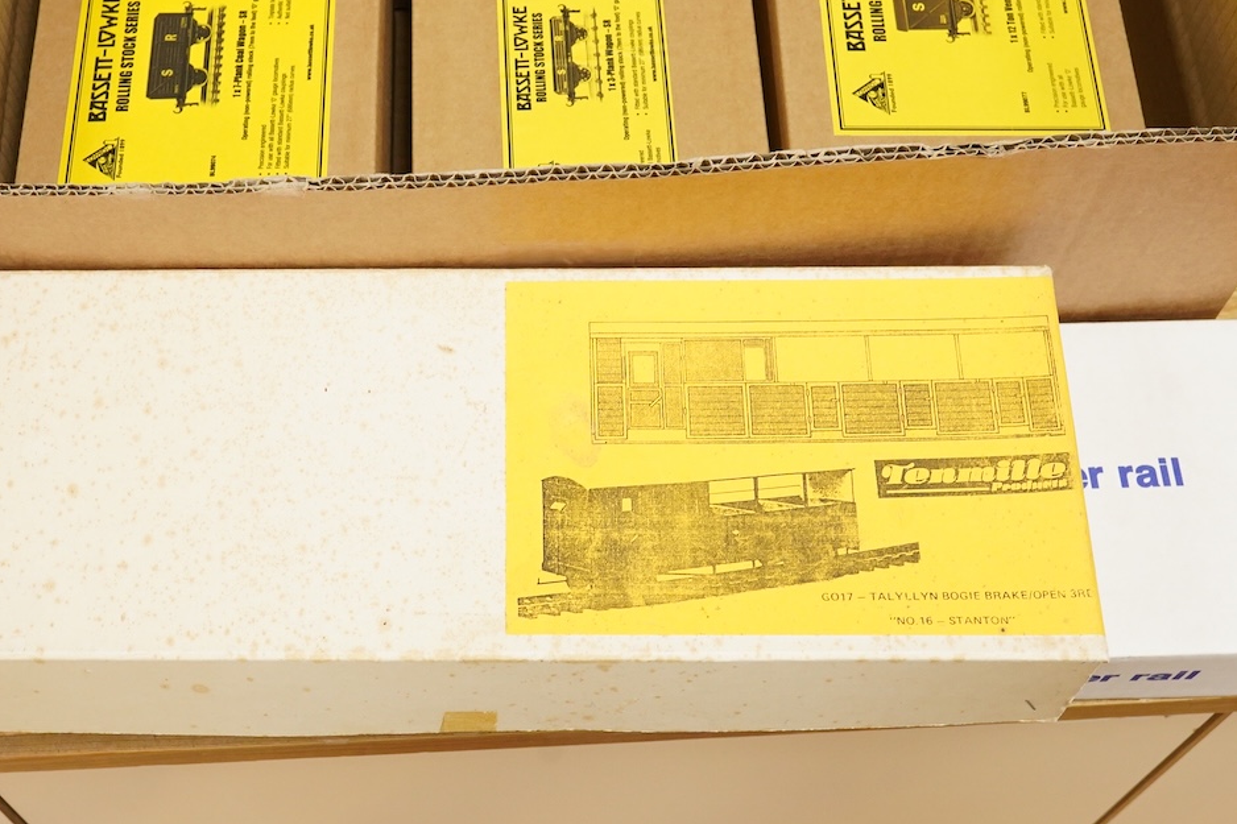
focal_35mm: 54
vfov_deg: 25.0
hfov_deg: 36.8
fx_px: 1855
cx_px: 499
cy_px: 381
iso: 2500
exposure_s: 1/80
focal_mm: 30
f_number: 13
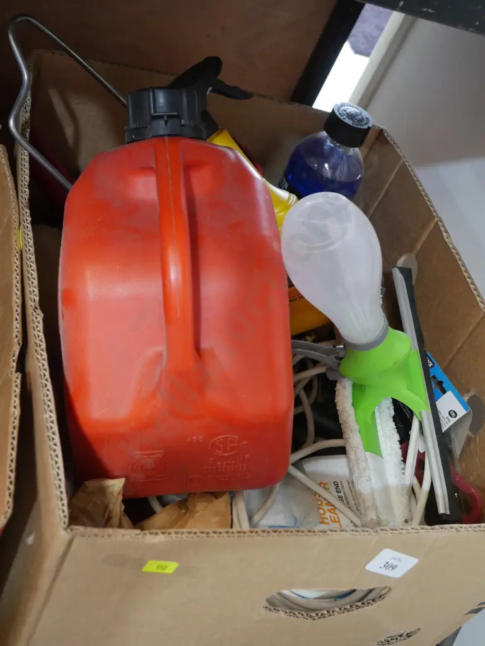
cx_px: 242
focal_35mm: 42
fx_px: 784
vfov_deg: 44.8
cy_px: 323
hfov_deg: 34.4
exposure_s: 1/60
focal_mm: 21
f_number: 4.6
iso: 2000
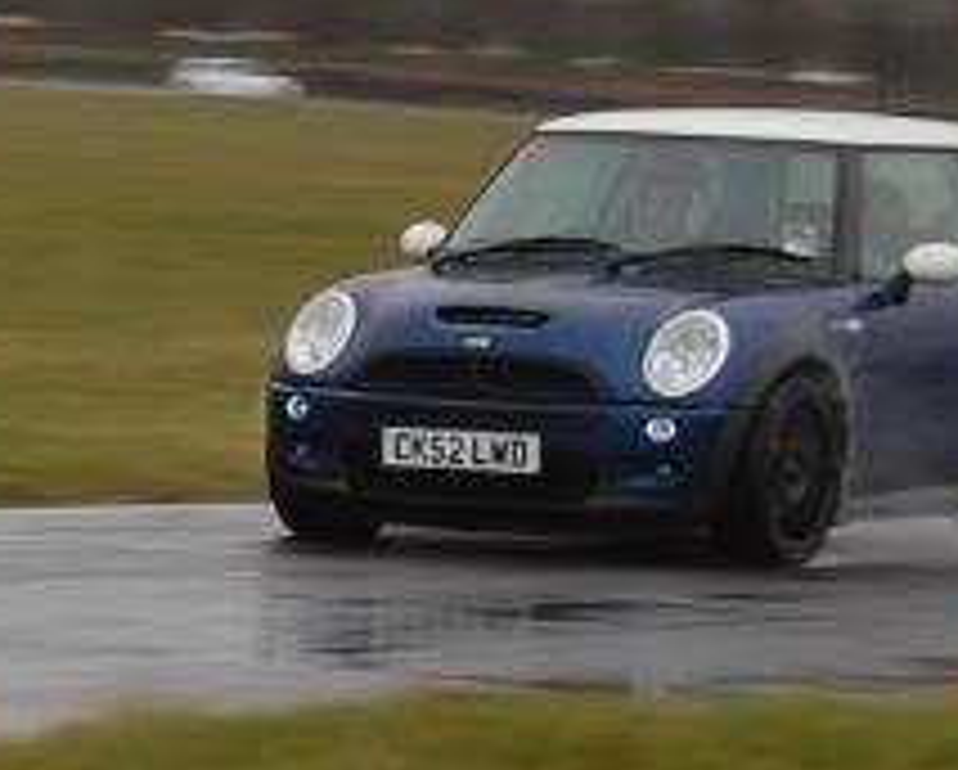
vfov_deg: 4.2
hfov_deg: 5.1
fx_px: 10541
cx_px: -639
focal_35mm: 371
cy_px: 110
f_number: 5.6
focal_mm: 55
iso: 250
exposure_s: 1/125
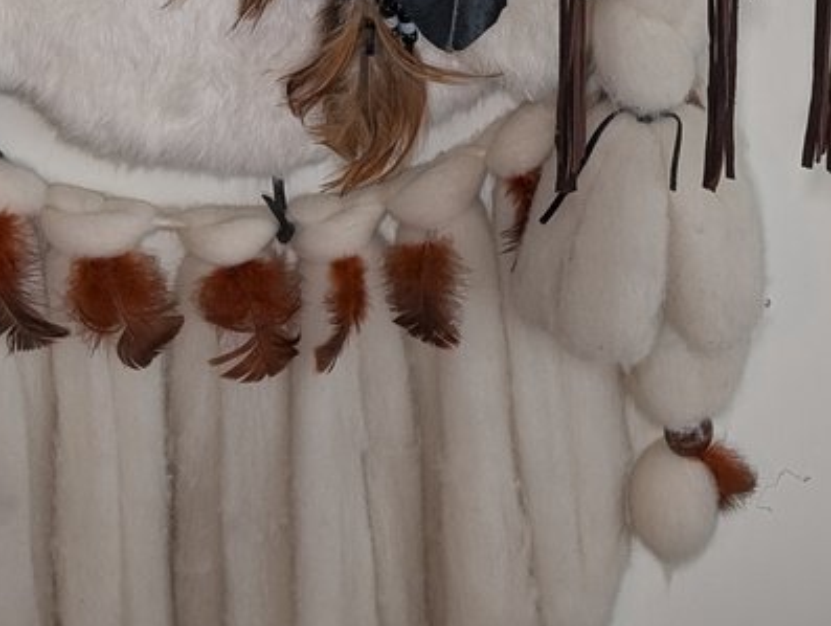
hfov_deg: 21.2
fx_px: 2188
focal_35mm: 91
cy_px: -229
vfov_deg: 15.4
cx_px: 706
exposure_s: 1/40
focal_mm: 6.9
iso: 100
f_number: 1.68
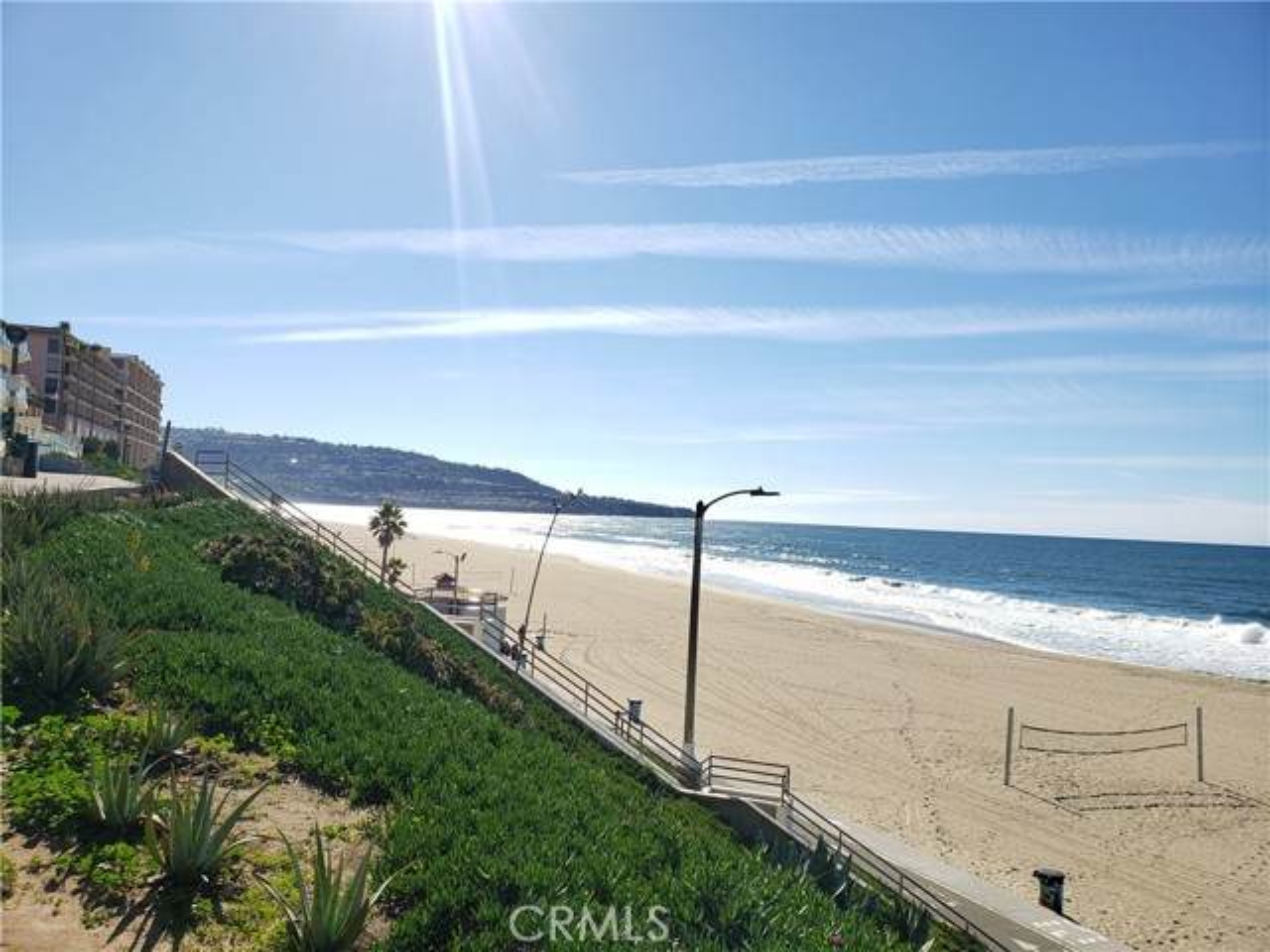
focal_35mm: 26
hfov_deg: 67.3
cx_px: 635
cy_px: 476
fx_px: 954
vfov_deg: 53.1
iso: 50
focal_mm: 4.3
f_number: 2.4
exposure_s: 1/1732
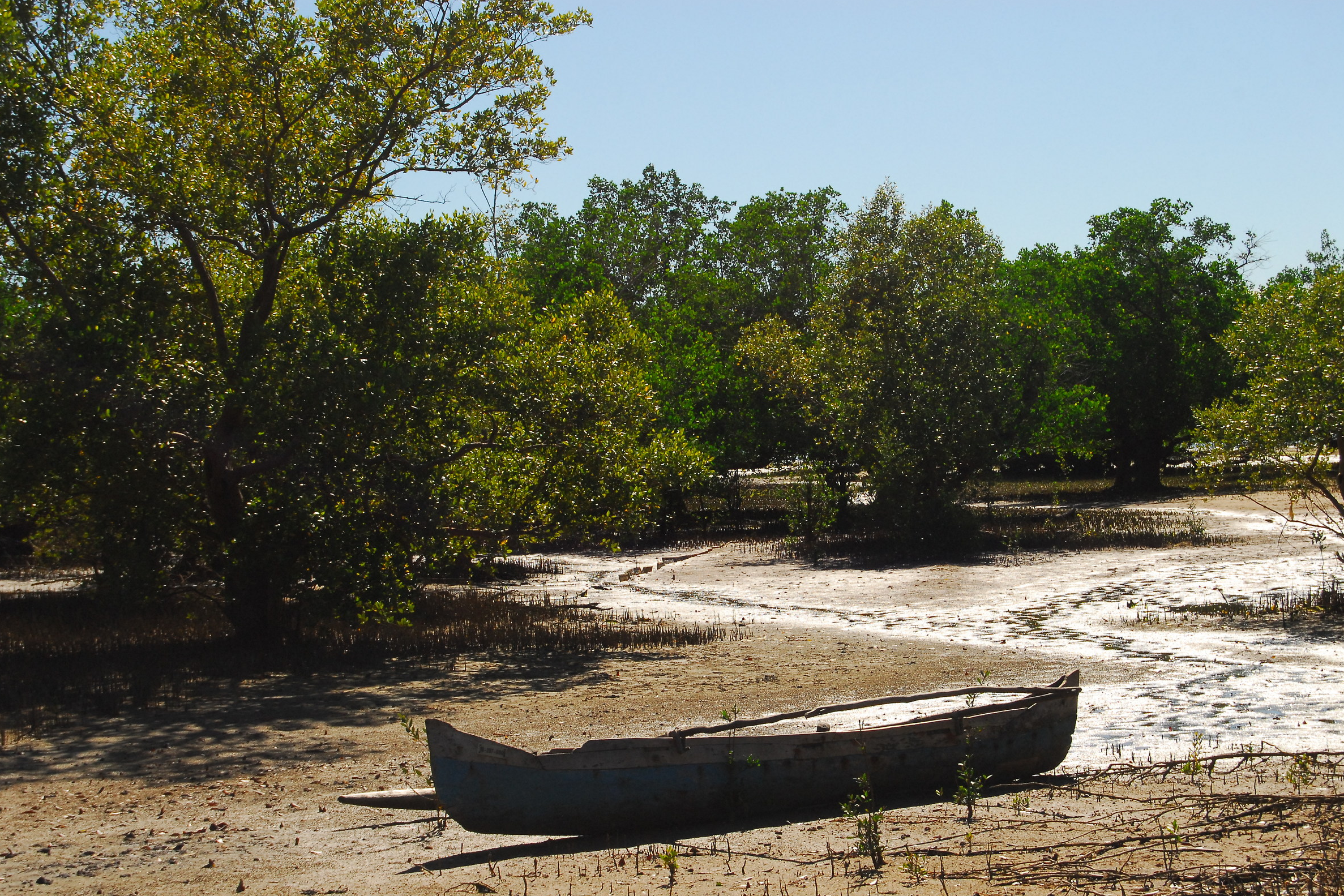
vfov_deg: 16.4
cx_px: 671
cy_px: 447
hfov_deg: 24.3
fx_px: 3118
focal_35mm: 84
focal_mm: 55
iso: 500
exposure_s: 1/800
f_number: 11
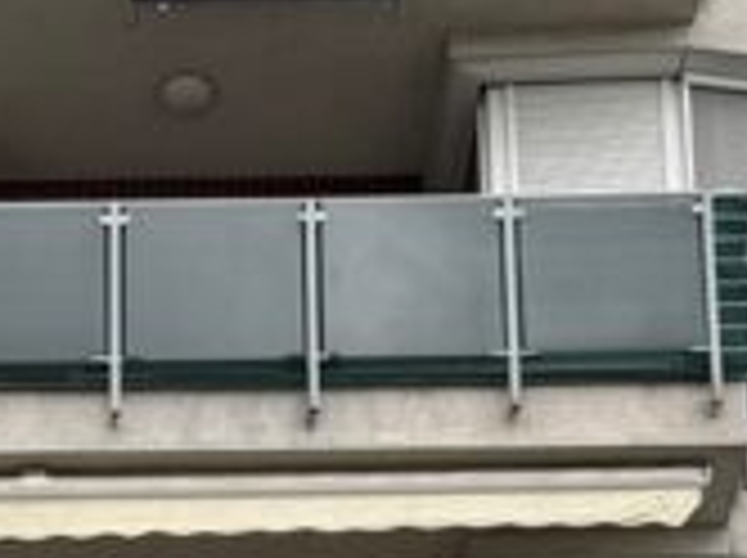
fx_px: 3749
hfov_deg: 11.2
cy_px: 1184
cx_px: -63
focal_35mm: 174
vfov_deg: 8.0
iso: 80
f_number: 1.78
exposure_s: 1/952
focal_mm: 6.76
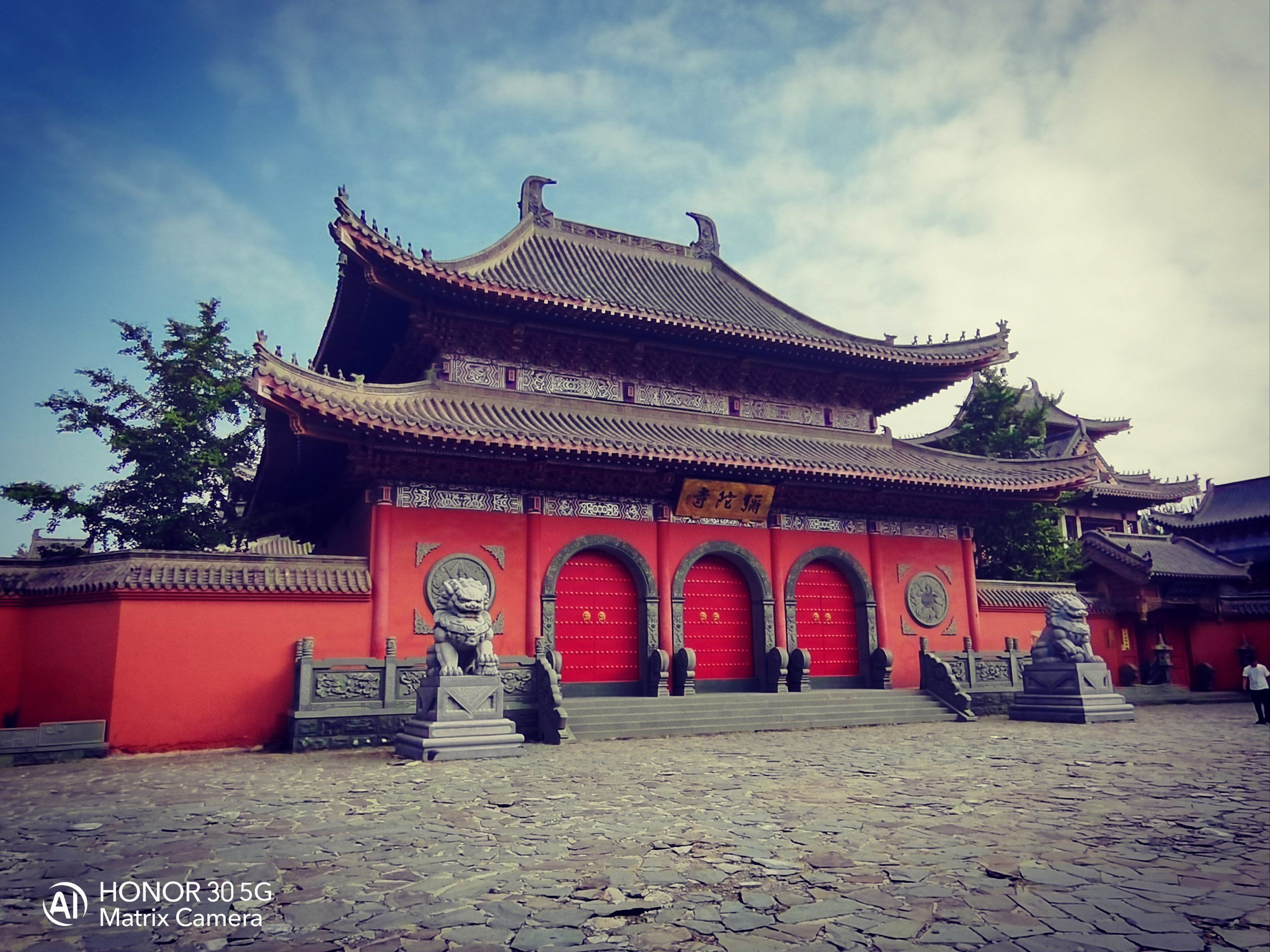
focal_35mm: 23
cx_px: 635
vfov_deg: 58.9
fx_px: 844
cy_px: 476
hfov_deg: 73.9
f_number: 2.4
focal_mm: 1.78
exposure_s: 1/1429
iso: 50
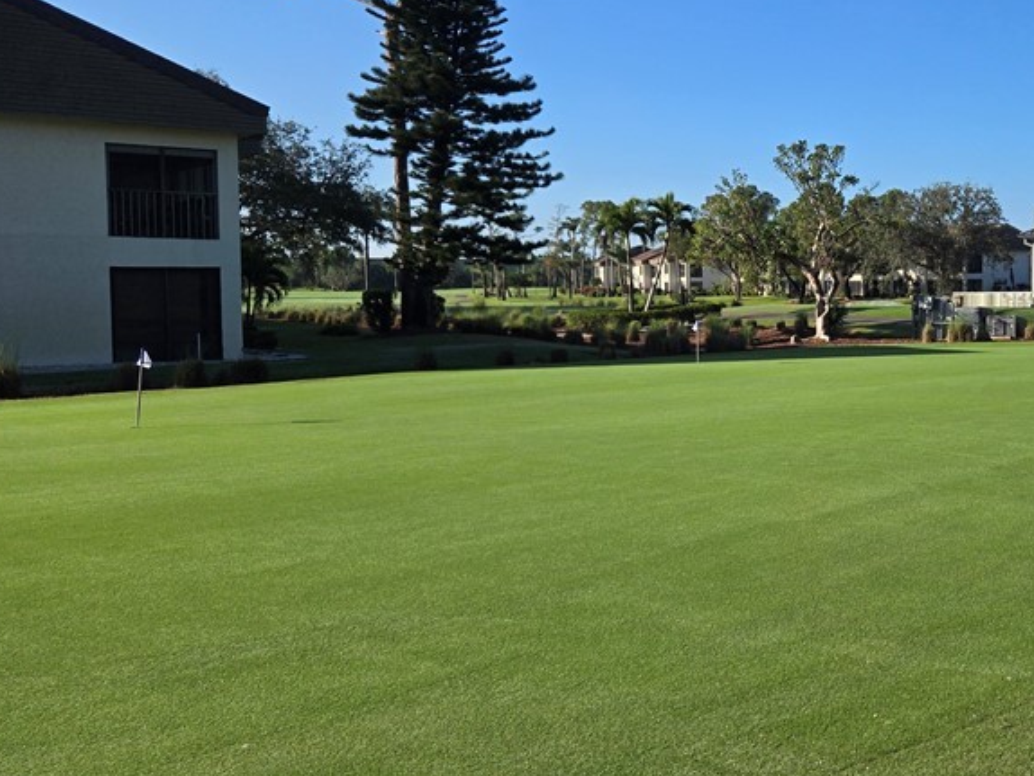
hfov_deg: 42.6
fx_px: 1225
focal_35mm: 41
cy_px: 329
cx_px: 897
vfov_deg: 35.1
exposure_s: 1/1994
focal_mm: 5.4
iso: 25
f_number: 1.8
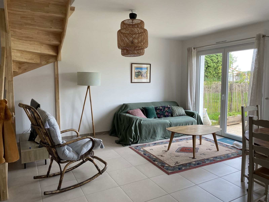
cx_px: 134
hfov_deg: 67.3
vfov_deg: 53.1
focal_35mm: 26
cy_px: 101
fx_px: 202
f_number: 1.8
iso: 100
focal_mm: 4.25
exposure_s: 1/121
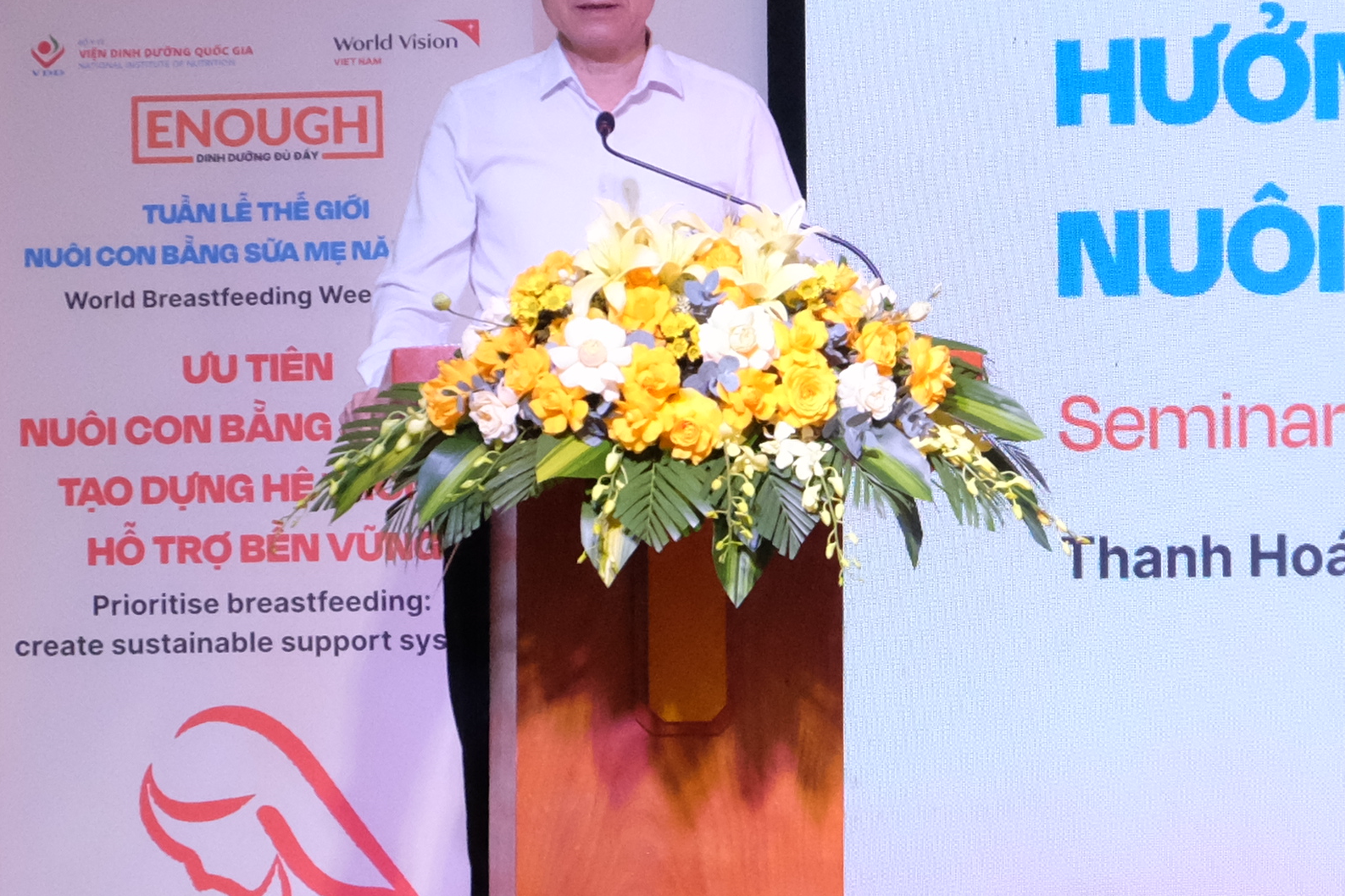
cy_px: 235
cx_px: 696
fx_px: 9564
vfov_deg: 5.4
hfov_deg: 8.0
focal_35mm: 256
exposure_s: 1/500
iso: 4000
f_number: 4.5
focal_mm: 55
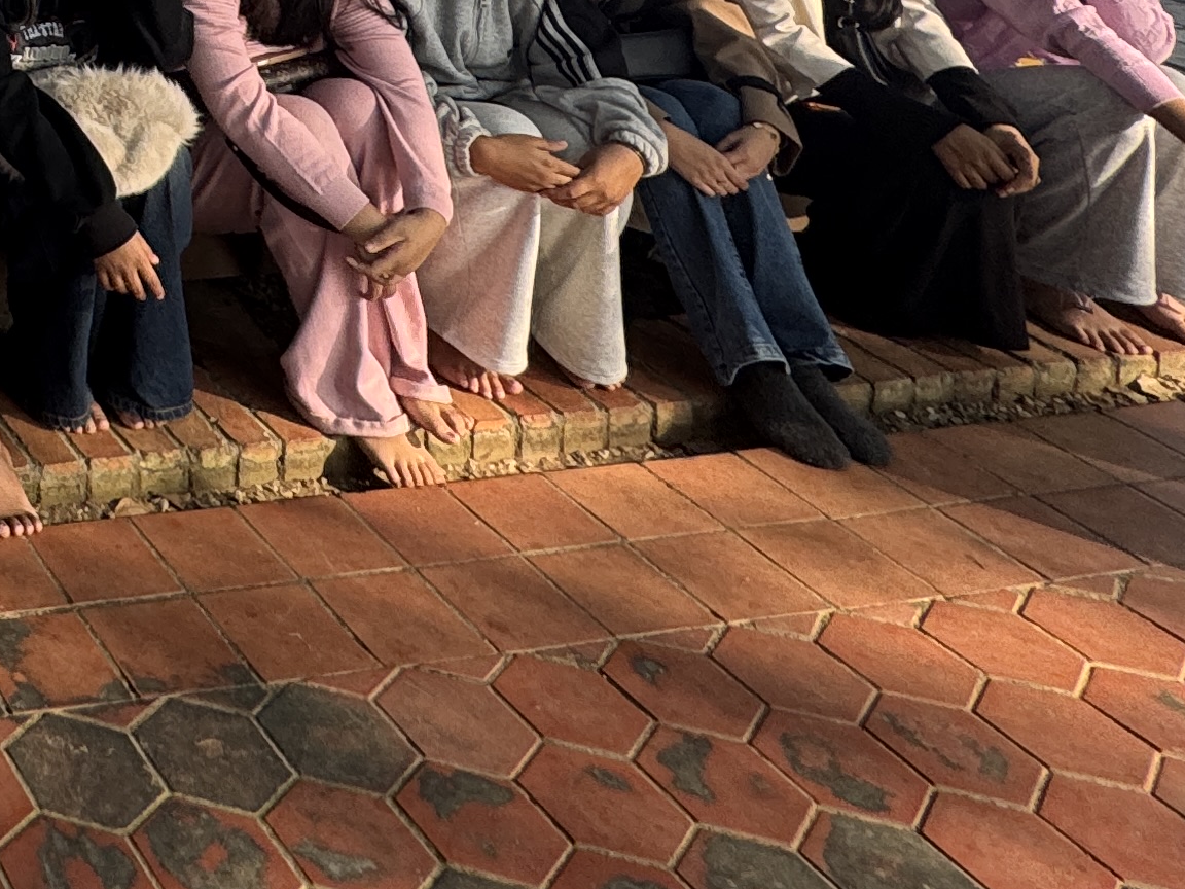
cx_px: -502
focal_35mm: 49
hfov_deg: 28.5
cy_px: -454
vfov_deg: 23.5
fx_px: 1677
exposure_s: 1/317
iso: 40
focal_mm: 2.22
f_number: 2.2
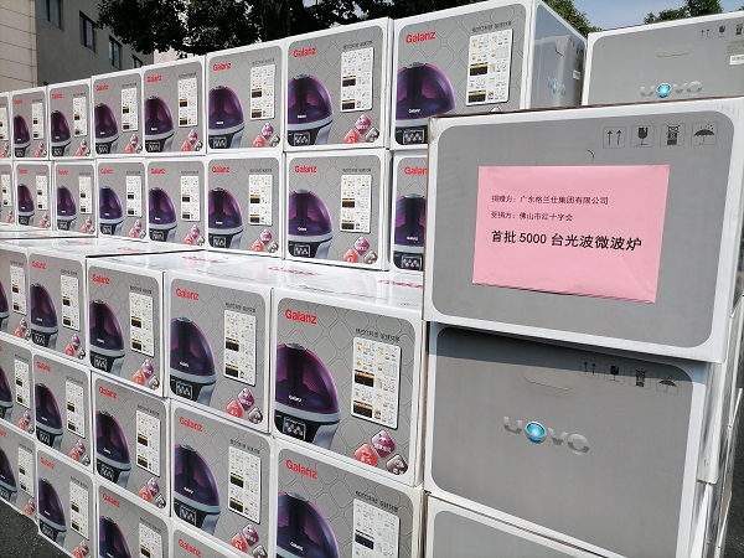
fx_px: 559
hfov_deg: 67.3
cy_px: 279
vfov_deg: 53.1
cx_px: 372
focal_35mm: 26
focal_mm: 5.4
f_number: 1.8
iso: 50
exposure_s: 1/2146
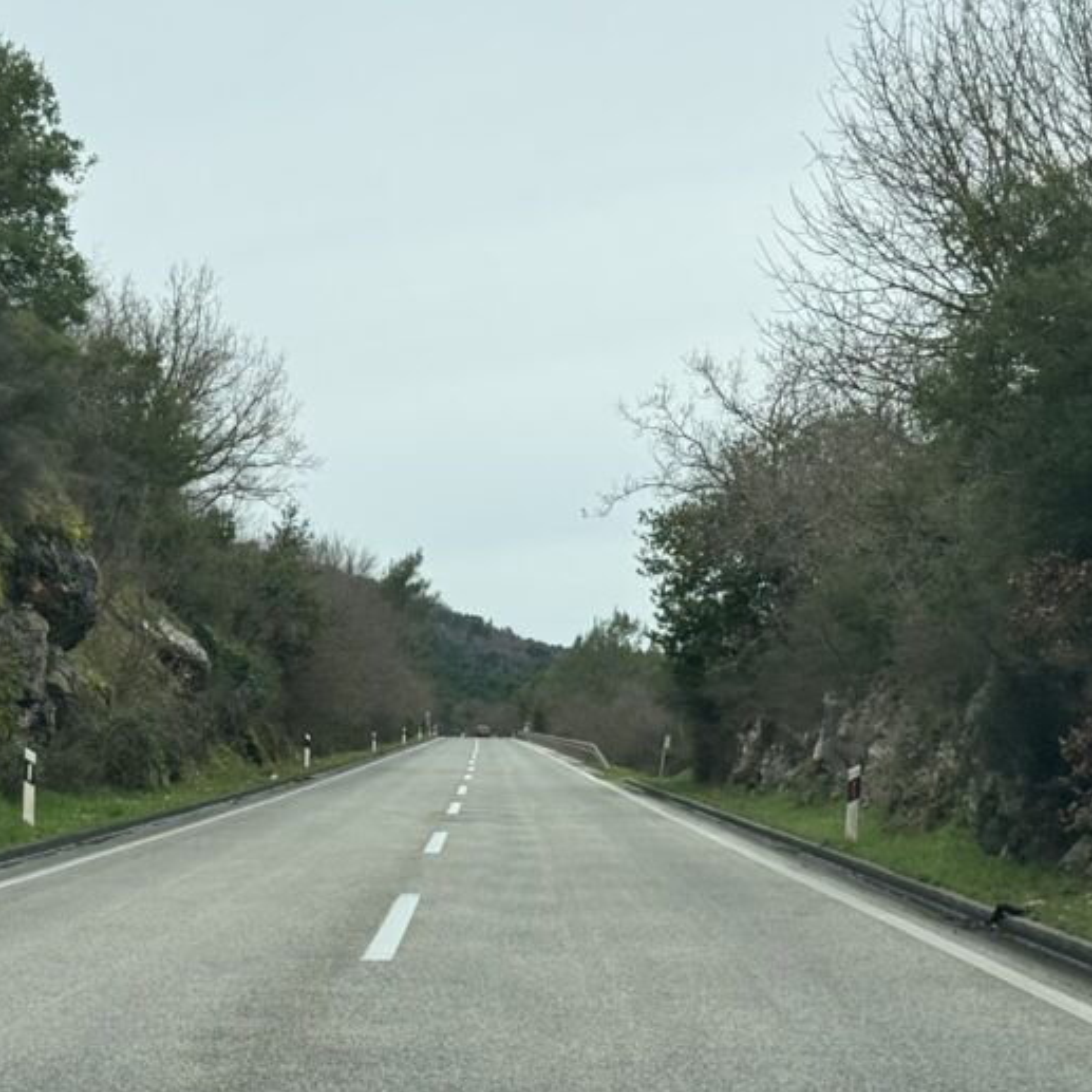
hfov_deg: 20.5
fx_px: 2998
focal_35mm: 84
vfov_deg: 20.6
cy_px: 708
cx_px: 315
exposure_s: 1/900
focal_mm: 6.76
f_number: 1.78
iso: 64
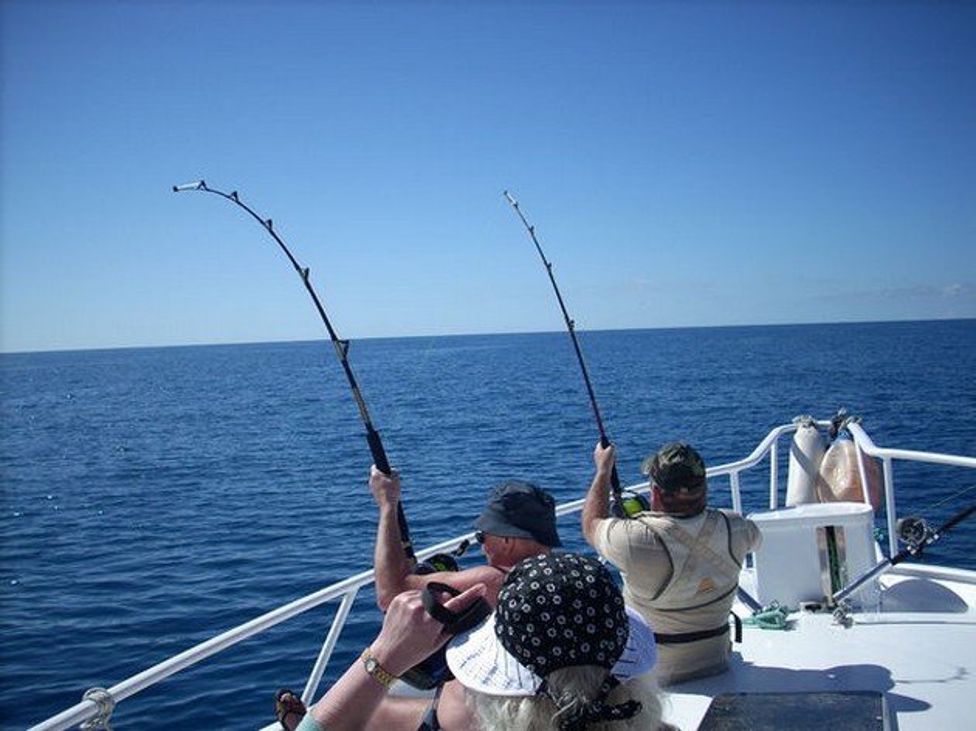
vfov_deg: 38.6
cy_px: 366
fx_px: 1043
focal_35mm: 37
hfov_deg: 50.2
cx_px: 488
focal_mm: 6.2
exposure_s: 1/479
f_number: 5.6
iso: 64
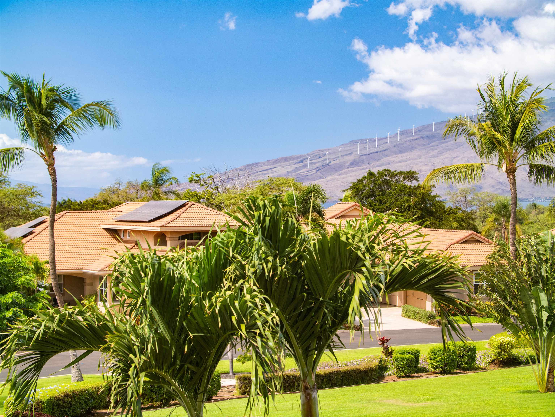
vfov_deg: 15.4
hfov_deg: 20.4
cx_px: 278
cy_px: 208
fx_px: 1540
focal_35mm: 96
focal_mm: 48
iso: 400
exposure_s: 1/400
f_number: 5.6
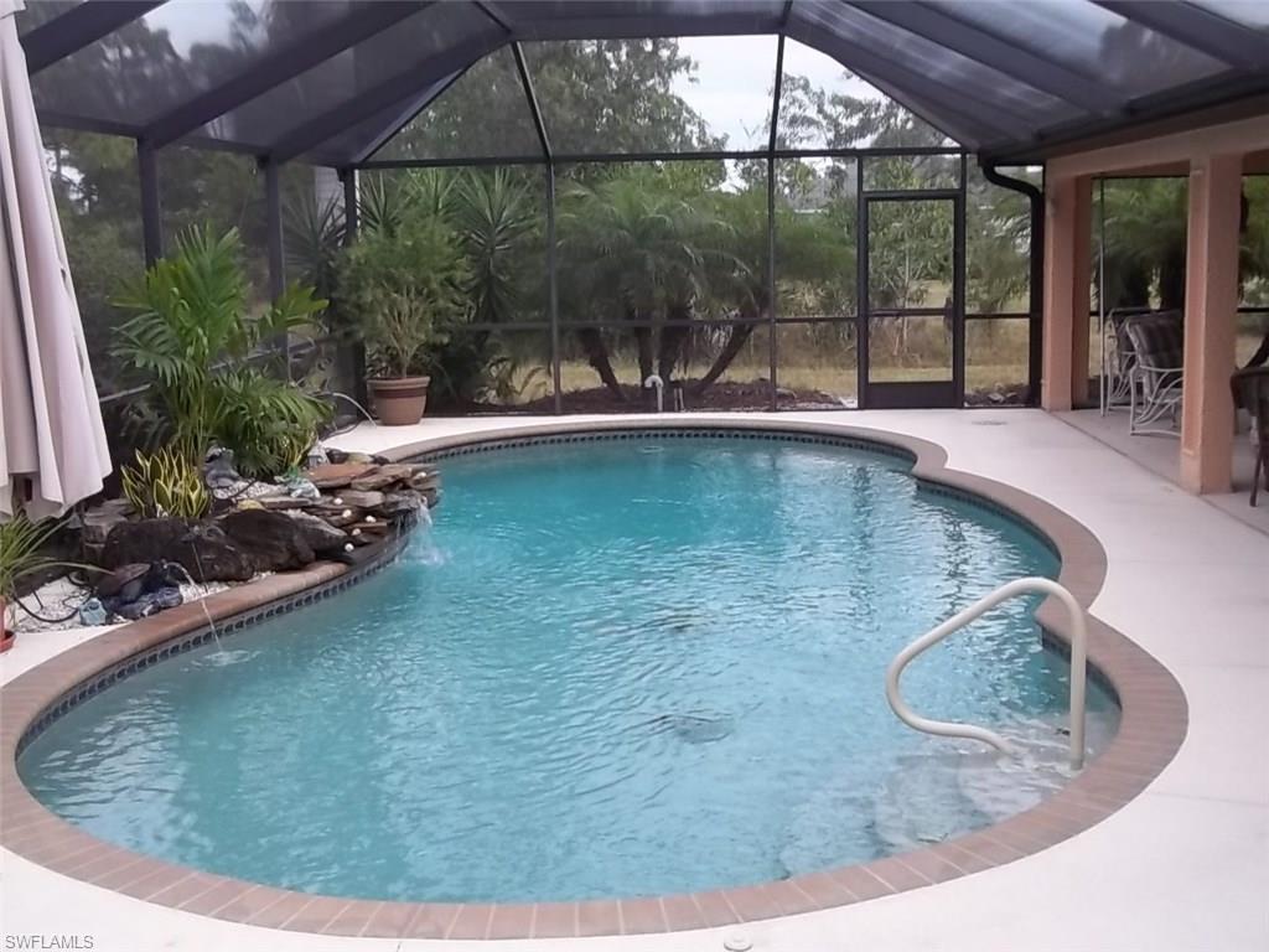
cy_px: 476
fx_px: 1466
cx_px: 634
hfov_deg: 46.8
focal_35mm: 40
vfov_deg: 36.0
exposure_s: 1/200
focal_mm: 7.1
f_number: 3.2
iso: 80
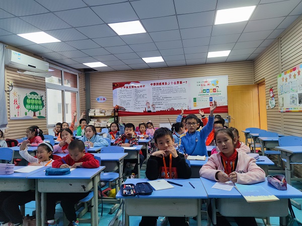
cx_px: 151
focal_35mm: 24
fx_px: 209
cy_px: 113
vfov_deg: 56.8
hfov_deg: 71.6
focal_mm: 6.72
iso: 68
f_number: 1.69
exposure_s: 1/100
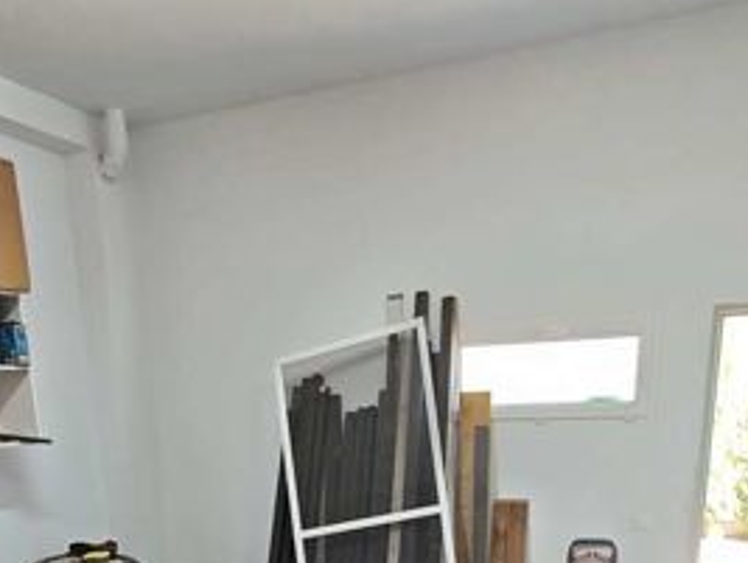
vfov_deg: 31.6
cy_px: 695
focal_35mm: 37
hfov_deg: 50.1
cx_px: 357
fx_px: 801
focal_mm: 2.16
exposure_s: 1/50
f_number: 2.2
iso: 160
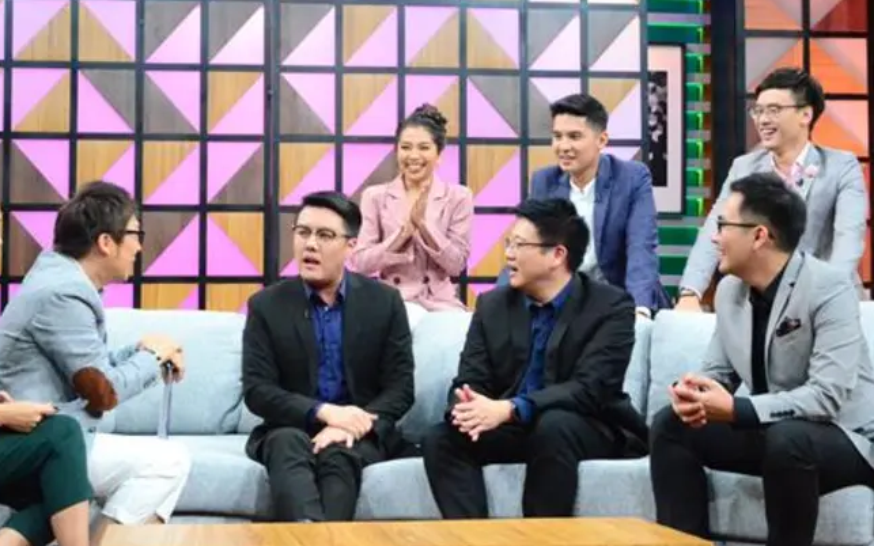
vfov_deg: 17.6
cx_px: 393
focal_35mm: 74
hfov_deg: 27.8
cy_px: 228
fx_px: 1763
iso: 6400
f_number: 4
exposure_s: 1/400
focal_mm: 40
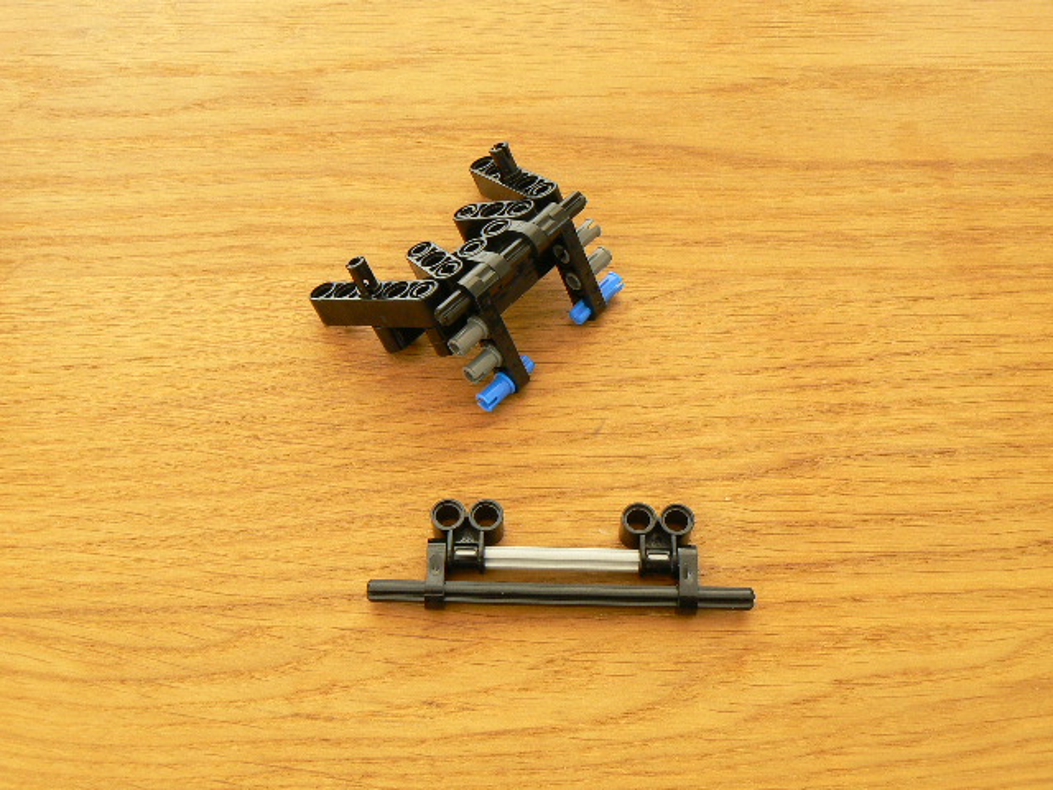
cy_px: 395
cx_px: 526
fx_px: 1095
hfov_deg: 51.4
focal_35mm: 36
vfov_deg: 39.7
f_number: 5
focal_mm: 6
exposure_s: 2
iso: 100
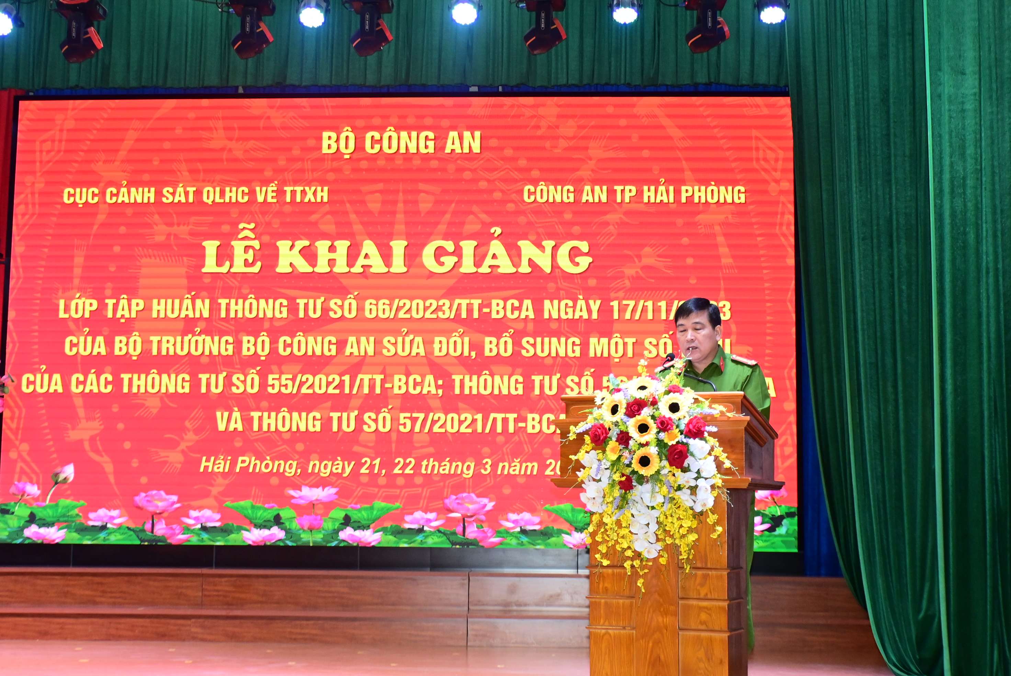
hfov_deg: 35.0
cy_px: 338
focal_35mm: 57
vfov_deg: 23.8
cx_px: 506
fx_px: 1602
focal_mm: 38
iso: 2000
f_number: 4.2
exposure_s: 1/200
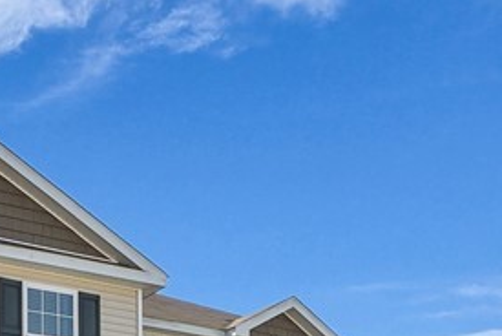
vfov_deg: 17.6
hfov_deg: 30.8
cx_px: 75
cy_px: 599
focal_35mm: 63
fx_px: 879
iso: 320
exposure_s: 1/400
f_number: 9
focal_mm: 16
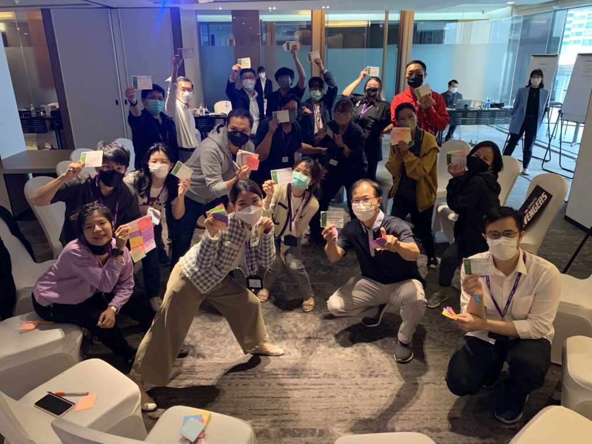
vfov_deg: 53.1
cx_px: 296
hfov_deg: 67.3
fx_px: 445
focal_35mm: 26
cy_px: 222
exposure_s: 1/40
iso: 250
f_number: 1.8
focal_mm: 4.25
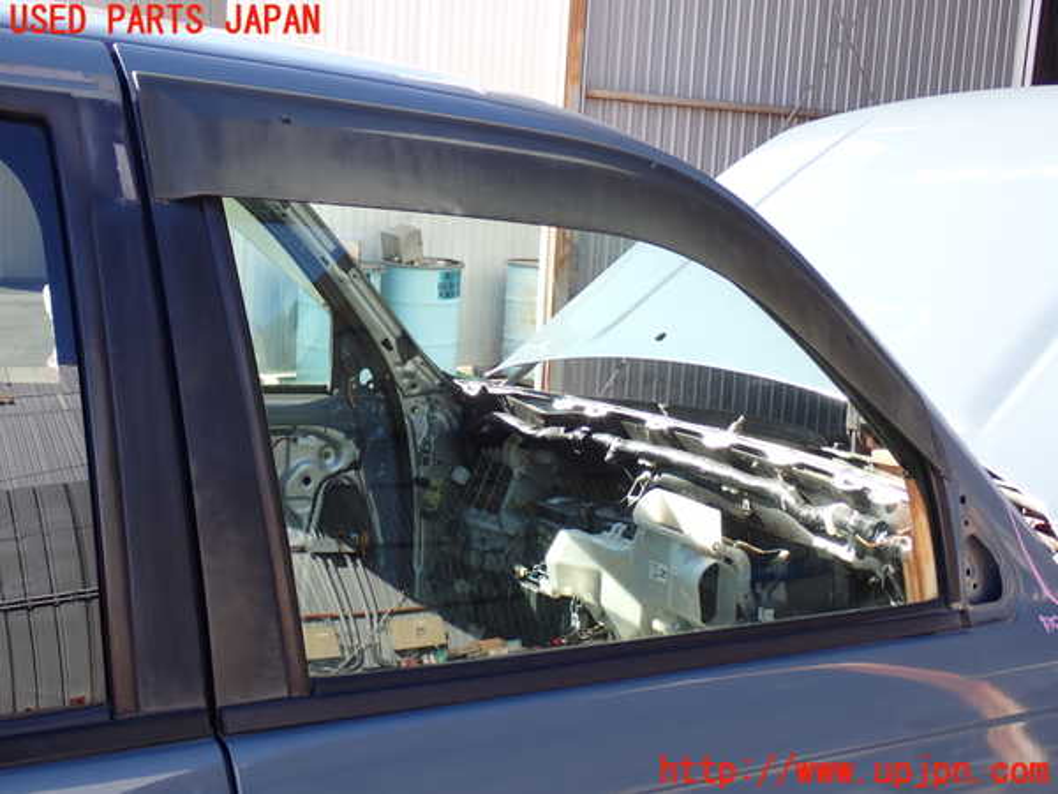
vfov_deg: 30.9
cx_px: 529
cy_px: 397
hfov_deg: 40.4
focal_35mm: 47
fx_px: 1437
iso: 100
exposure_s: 1/100
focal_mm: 8.4
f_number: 4.5
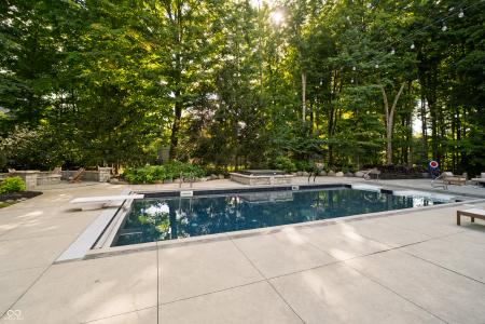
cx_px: 242
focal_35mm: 15
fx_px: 202
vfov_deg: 77.3
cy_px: 162
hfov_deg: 100.4
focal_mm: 10
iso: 400
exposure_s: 1/250
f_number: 4
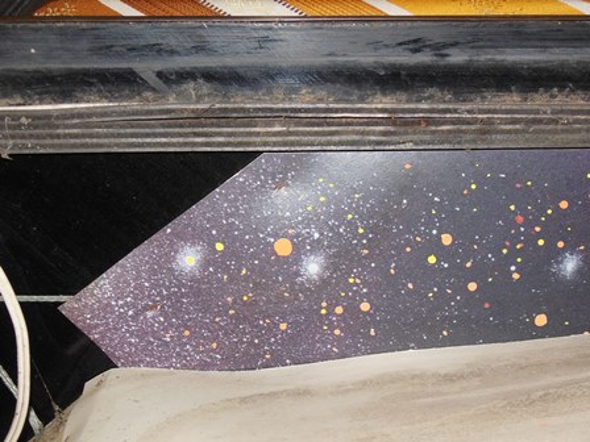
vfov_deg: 33.6
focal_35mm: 43
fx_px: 733
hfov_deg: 43.9
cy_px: 221
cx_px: 295
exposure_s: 1/30
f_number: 3.8
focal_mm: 7.7
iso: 125
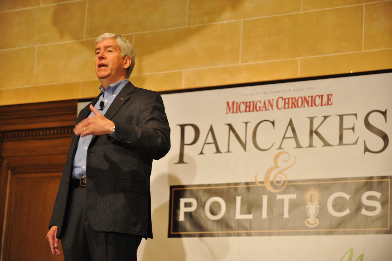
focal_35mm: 105
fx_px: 1143
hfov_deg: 19.5
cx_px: 196
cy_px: 130
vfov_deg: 13.0
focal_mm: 105
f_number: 4.5
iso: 640
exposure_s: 1/80
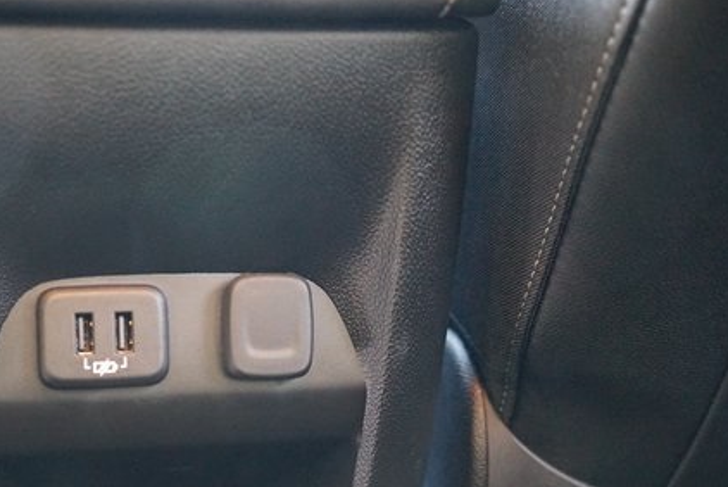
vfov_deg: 28.5
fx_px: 951
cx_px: 185
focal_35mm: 47
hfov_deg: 40.7
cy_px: 331
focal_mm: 31
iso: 6400
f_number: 3.2
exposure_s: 1/50
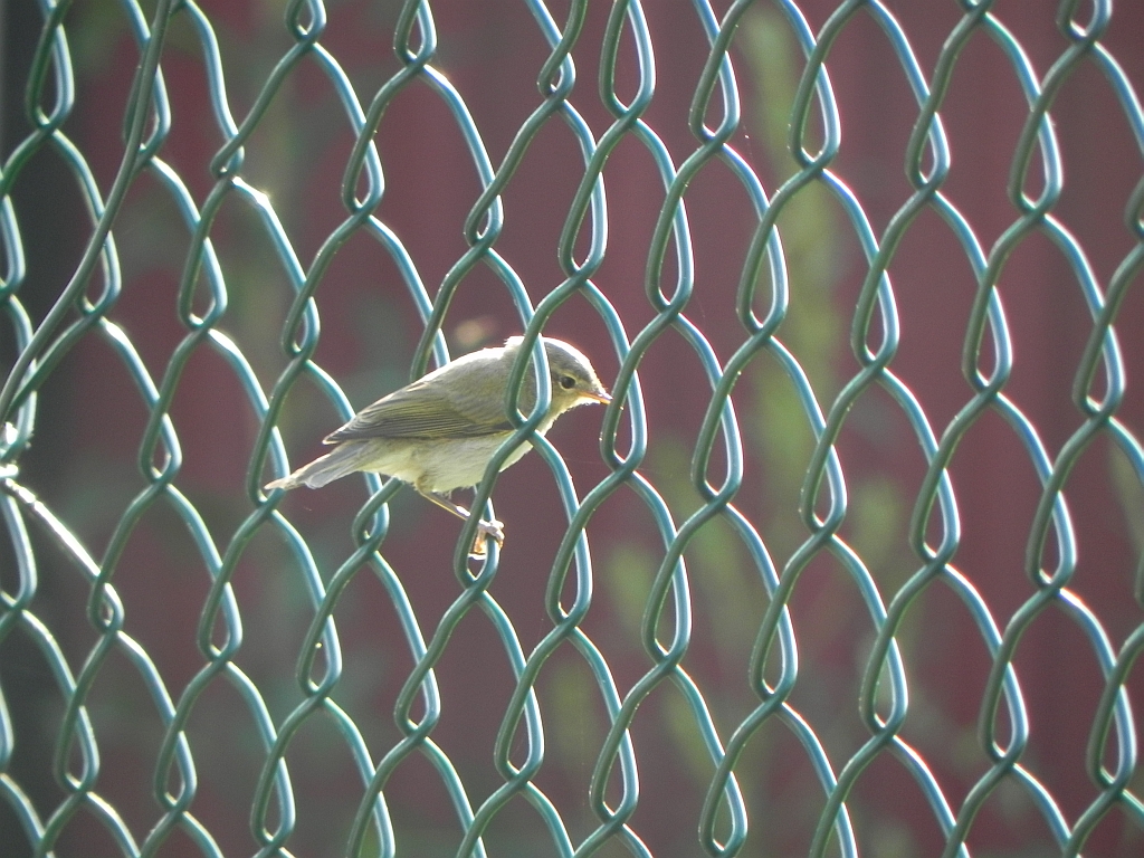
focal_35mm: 678
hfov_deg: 2.9
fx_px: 22407
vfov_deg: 2.2
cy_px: 429
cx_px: 572
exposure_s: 1/81.3
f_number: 5
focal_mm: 120
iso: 160
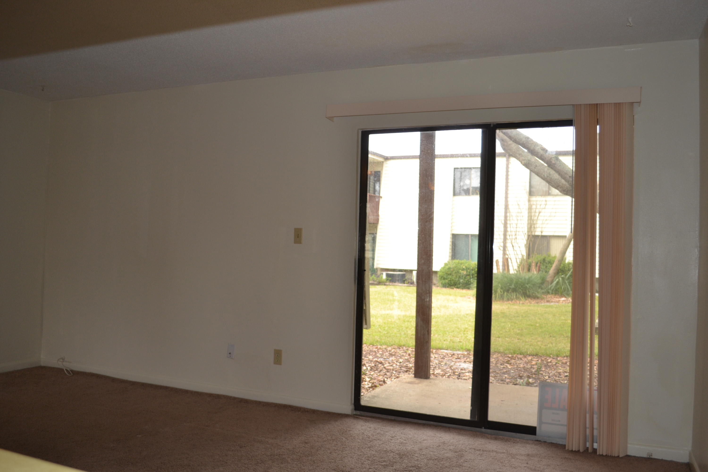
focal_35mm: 30
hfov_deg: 61.9
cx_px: 354
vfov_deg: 43.6
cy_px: 236
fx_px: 590
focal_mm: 20
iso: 250
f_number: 4
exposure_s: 1/125
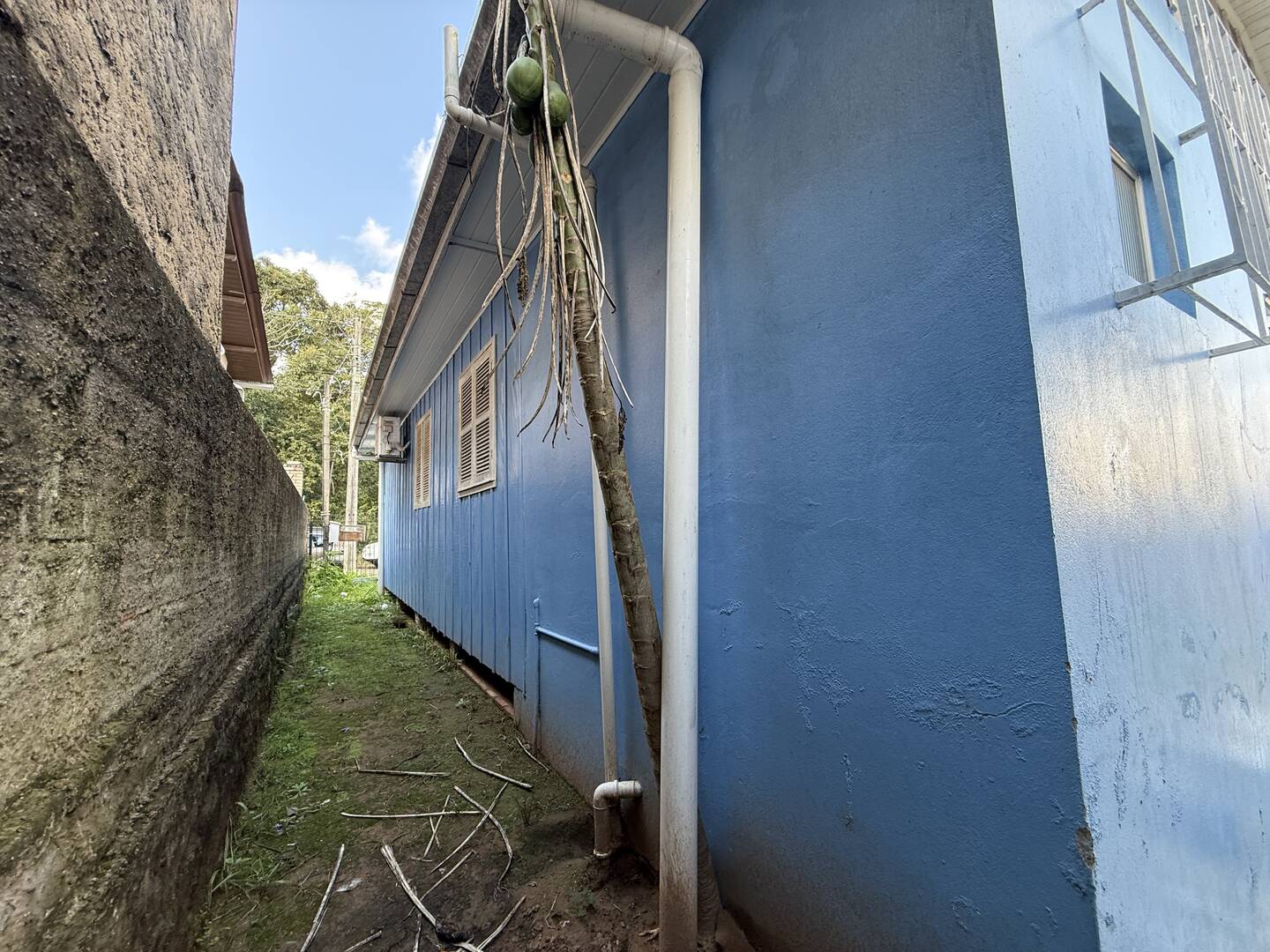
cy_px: 476
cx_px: 635
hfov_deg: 102.1
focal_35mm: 14
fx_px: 514
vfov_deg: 85.7
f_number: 2.2
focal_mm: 2.22
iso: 80
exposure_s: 1/99
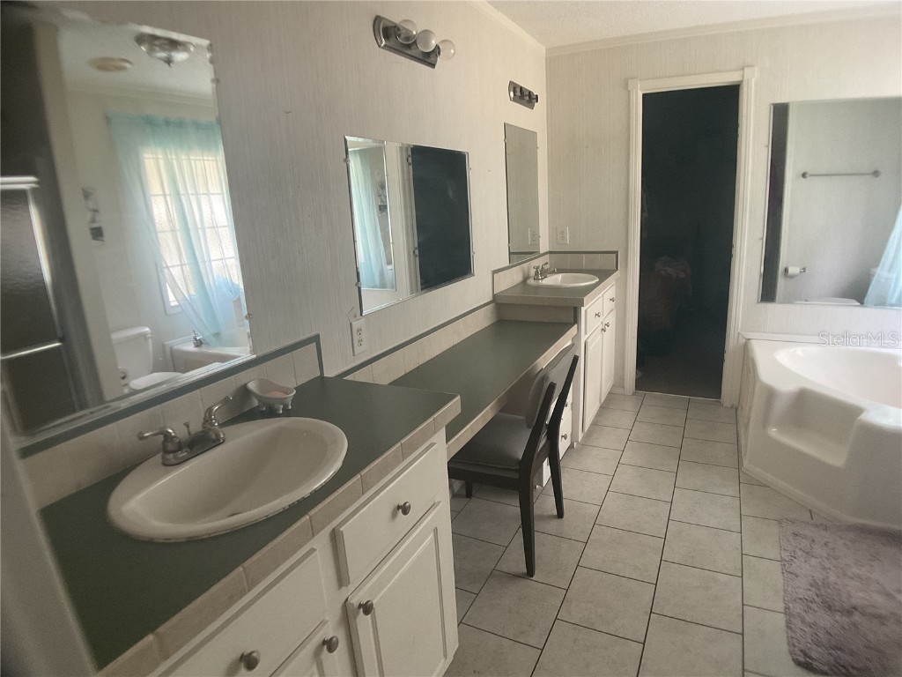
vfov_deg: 48.2
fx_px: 756
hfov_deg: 61.7
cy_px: 338
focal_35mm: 29
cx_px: 451
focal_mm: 3
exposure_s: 1/60
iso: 200
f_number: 1.8
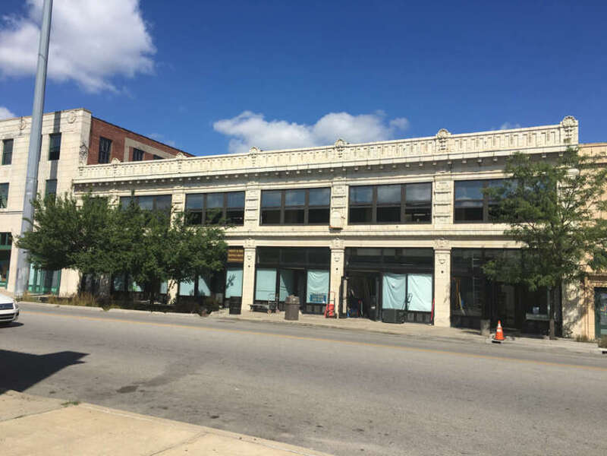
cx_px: 304
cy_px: 228
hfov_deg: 61.7
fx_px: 509
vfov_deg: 48.2
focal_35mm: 29
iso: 25
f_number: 2.2
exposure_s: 1/2564
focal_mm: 4.15
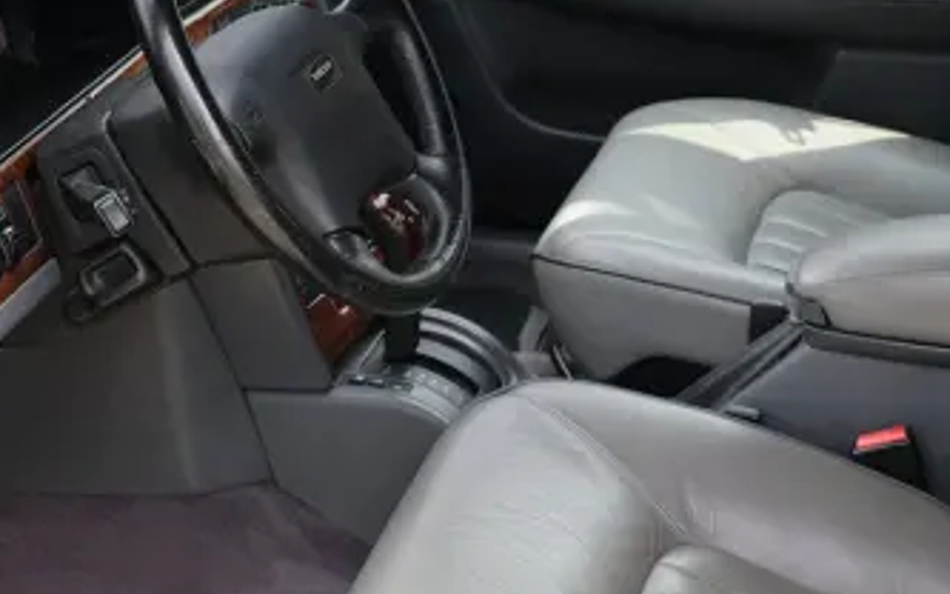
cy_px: 251
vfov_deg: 14.2
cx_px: 459
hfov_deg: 22.6
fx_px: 2382
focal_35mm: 92
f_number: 5
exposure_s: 1/125
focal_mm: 31.5
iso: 320
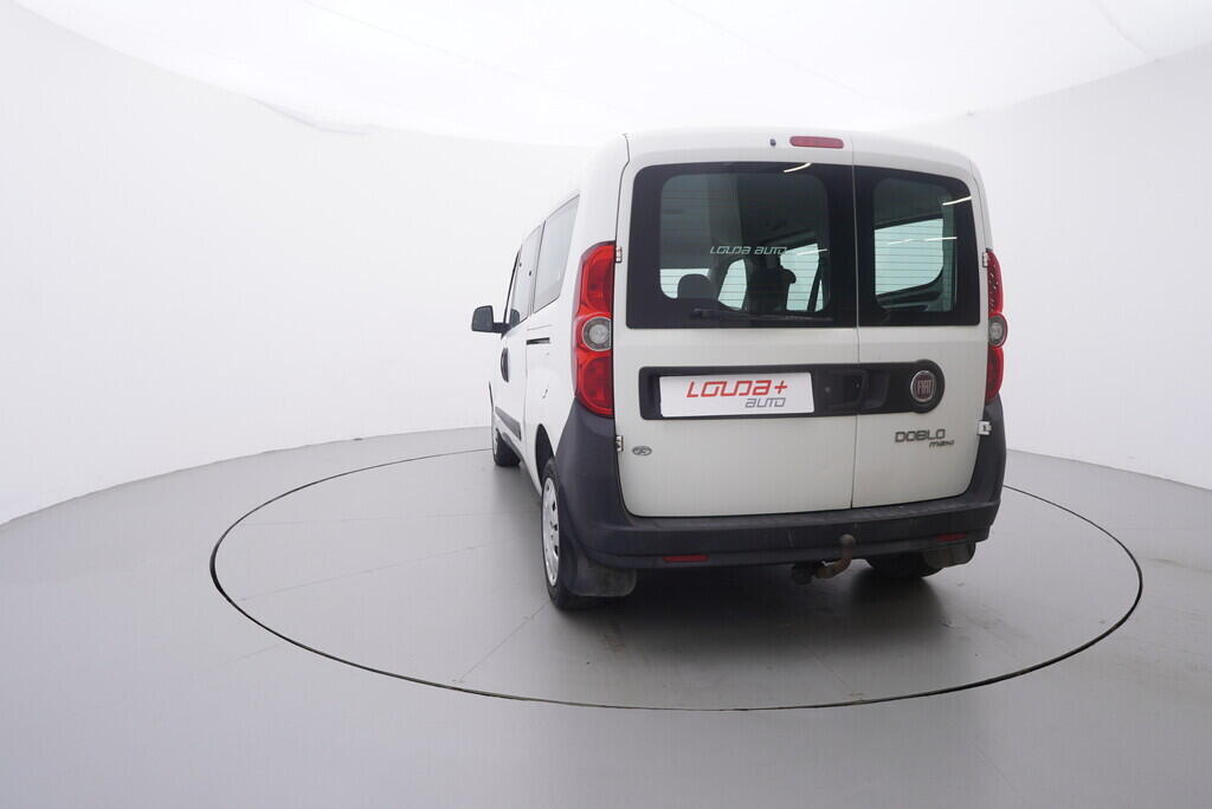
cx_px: 606
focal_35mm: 22
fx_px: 758
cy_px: 404
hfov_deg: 77.3
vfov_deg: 56.2
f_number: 5
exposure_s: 1/80
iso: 200
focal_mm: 15
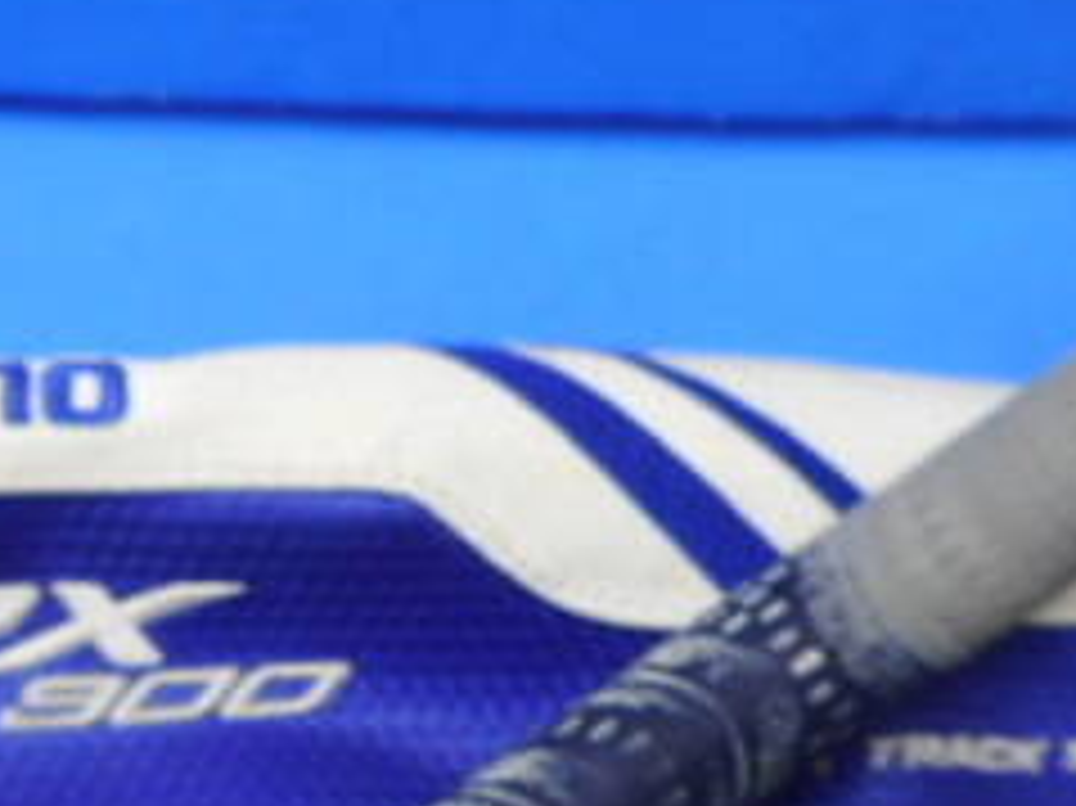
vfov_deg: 21.7
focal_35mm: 67
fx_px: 2082
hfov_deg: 28.9
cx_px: 455
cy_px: 617
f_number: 3.7
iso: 100
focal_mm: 4.5
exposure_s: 1/30
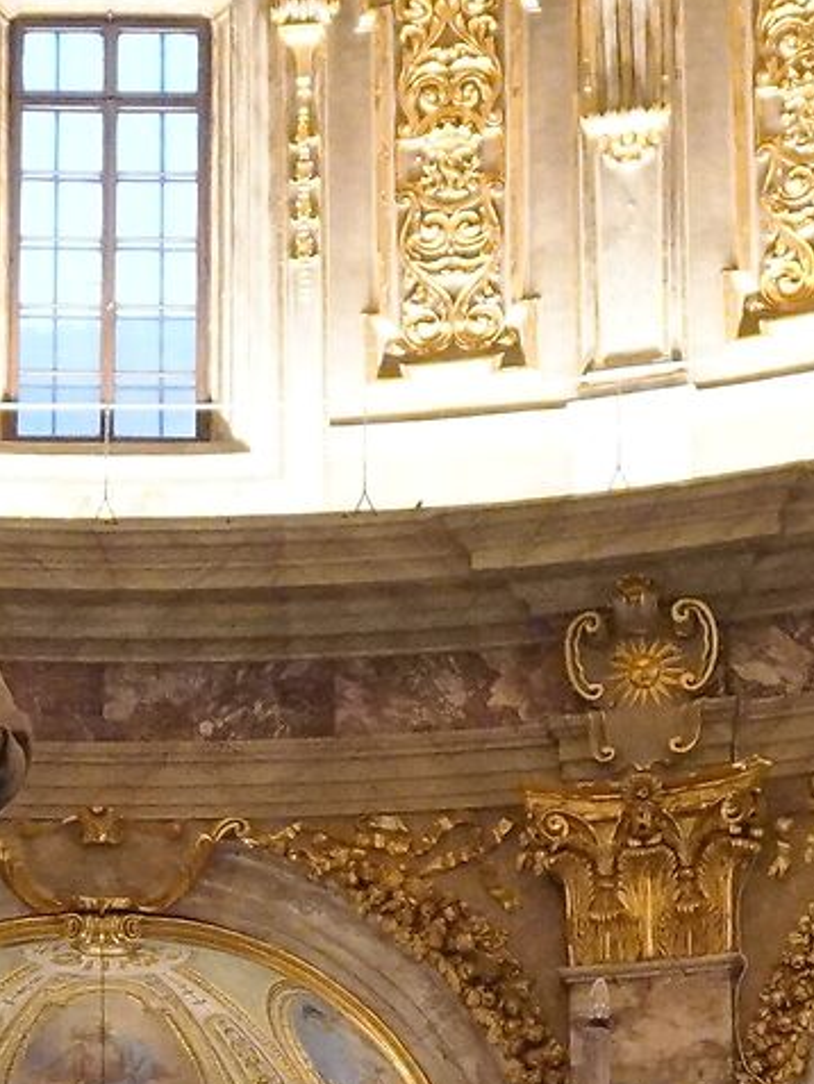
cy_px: 1516
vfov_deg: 15.9
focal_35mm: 116
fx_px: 3635
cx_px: 105
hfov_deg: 12.7
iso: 6400
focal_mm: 16
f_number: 4
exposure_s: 1/40
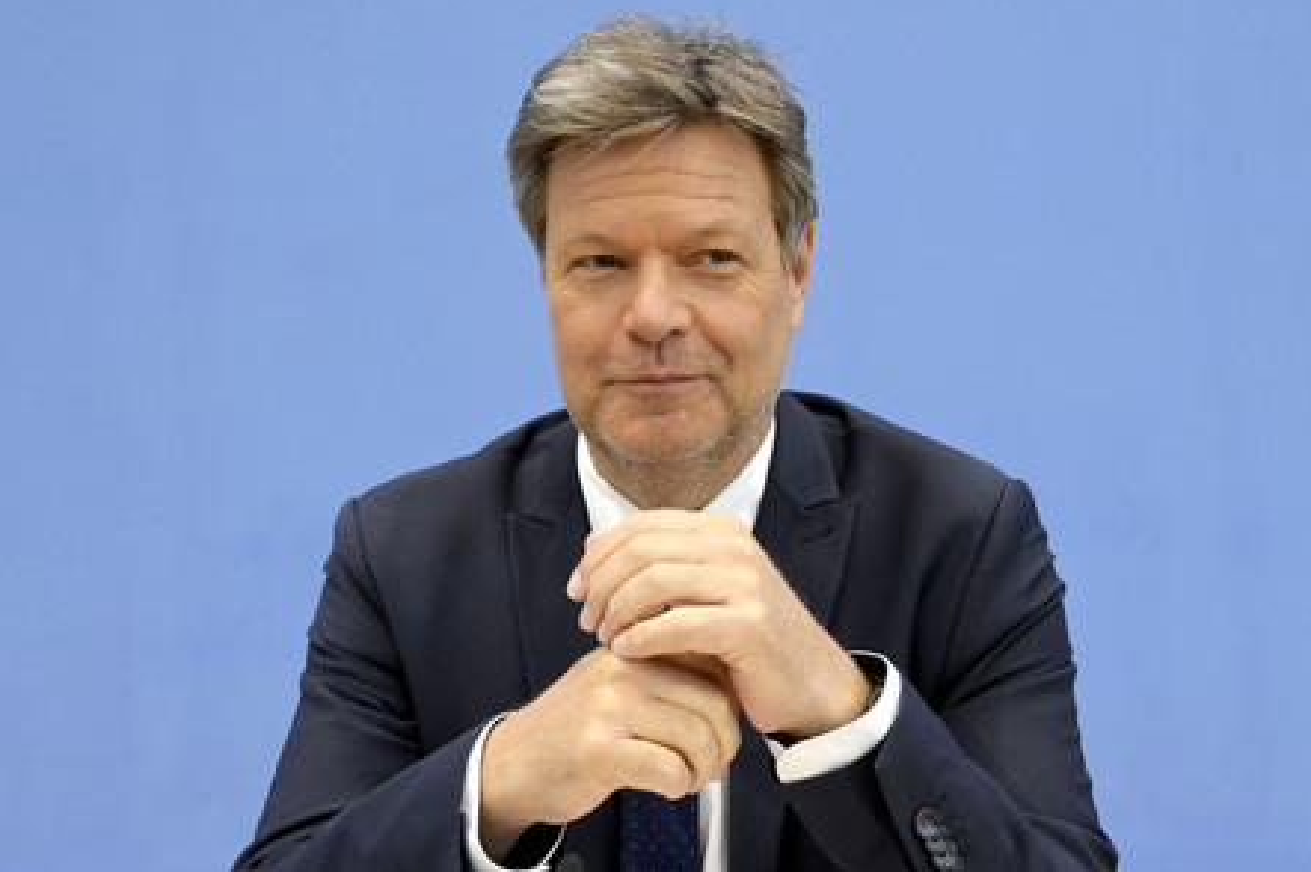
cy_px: 430
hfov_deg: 37.5
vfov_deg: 25.5
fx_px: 1929
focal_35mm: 53
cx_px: 666
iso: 4000
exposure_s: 1/500
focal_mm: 52
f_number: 5.6
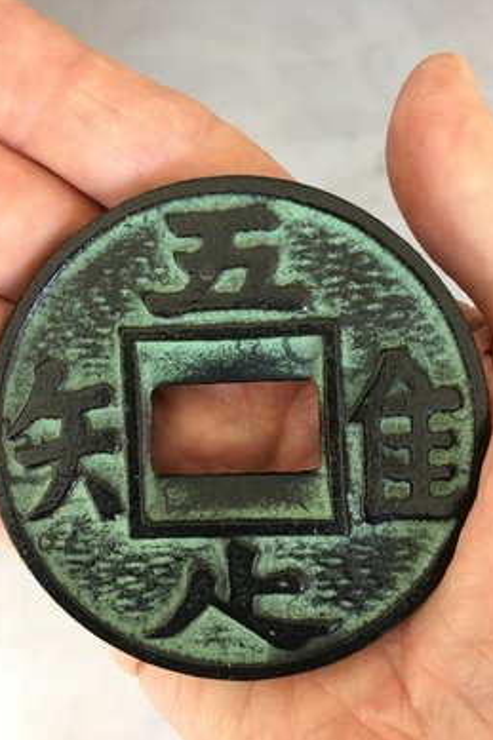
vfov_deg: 60.3
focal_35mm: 31
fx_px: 637
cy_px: 375
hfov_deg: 42.3
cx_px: 242
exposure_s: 1/15
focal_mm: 4.15
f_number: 2.2
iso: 40
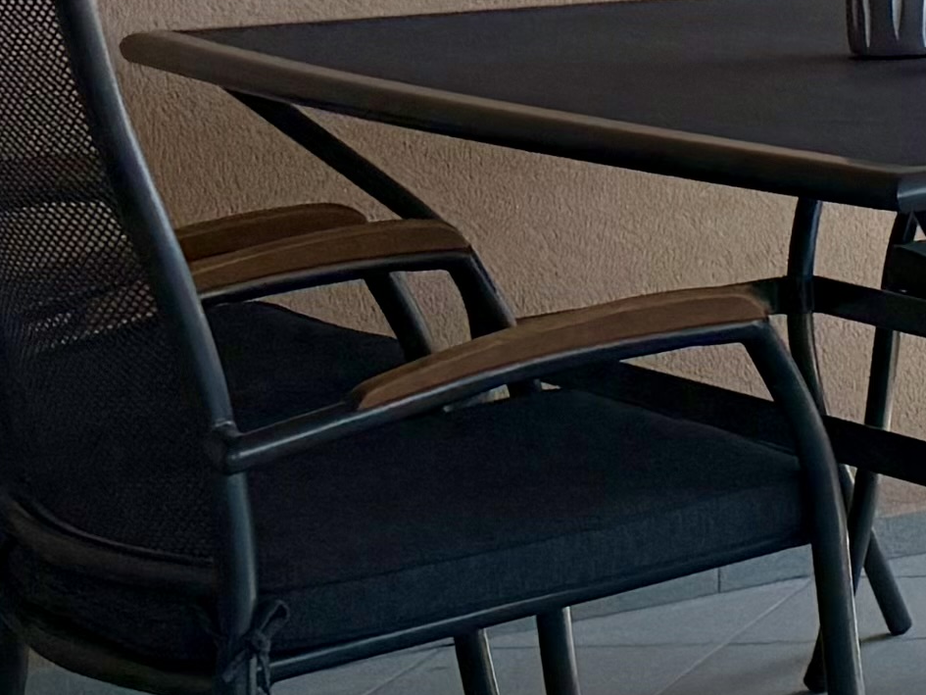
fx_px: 3879
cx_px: 2759
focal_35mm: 145
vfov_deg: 10.0
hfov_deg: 10.1
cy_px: -222
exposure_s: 1/3145
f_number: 1.78
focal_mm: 6.76
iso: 80
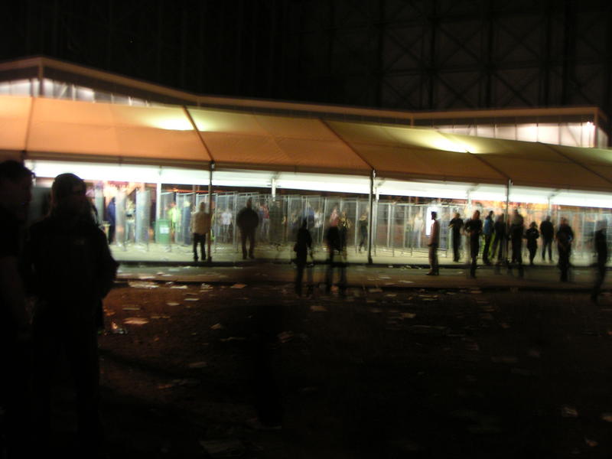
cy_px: 230
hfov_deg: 49.0
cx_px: 306
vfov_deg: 37.7
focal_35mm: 38
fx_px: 672
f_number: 2.8
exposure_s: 1/1.6
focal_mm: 6
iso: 100
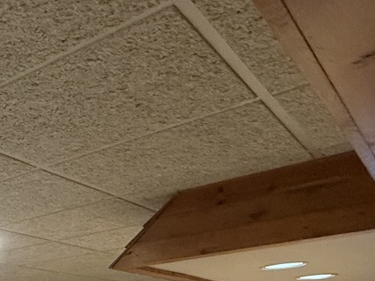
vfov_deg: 23.5
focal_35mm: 48
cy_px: 434
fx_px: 520
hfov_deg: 28.8
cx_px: -159
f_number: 2.2
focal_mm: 2.22
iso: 400
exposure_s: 1/60
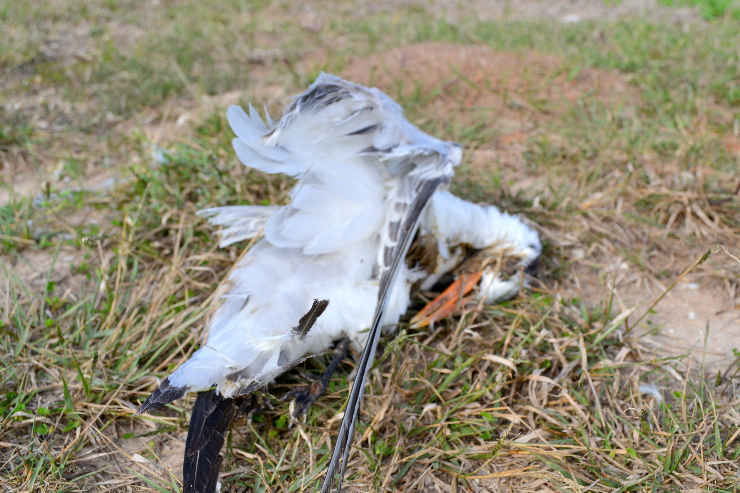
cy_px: 246
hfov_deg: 49.6
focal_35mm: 39
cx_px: 370
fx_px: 802
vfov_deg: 34.2
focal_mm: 26
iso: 100
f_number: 7.1
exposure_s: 1/200
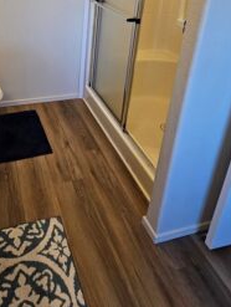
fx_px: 248
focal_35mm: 28
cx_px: 43
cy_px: 32
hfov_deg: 47.0
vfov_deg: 55.2
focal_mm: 2.2
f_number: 2.2
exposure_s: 1/60
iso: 100
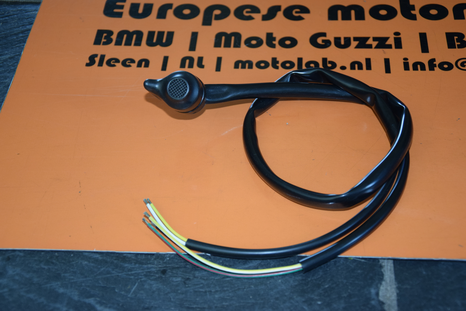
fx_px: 874
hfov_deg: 29.9
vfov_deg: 20.2
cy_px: 156
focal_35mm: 68
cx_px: 233
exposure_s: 1/60
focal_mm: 45
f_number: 4.8
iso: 900
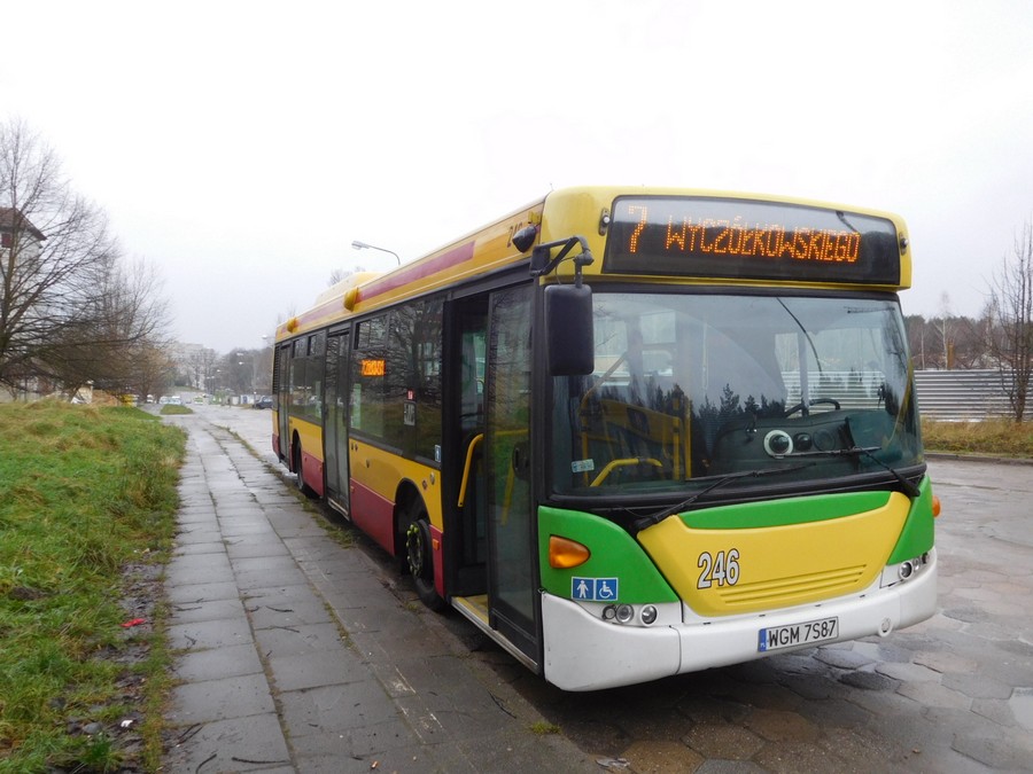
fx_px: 746
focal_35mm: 25
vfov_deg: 54.9
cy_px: 387
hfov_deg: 69.4
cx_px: 516
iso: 160
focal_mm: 4.5
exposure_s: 1/250
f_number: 3.4
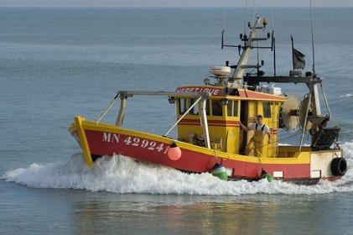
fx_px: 1984
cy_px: 118
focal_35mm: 202
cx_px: 176
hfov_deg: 10.2
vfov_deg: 6.8
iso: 100
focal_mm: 135
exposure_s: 1/400
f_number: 5.6
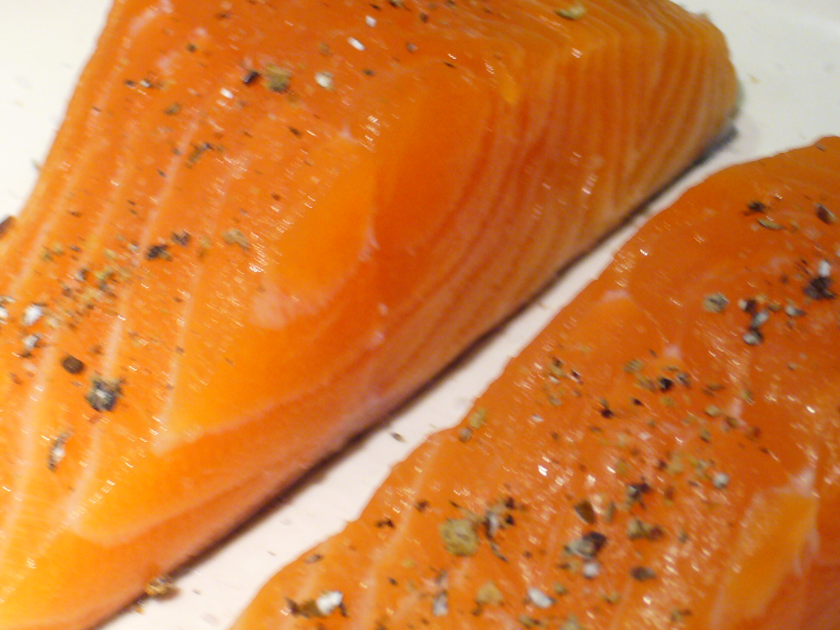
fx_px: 3131
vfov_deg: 11.5
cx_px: 496
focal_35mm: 129
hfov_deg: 15.3
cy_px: 314
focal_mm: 16.1
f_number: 4.8
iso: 200
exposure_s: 1/13
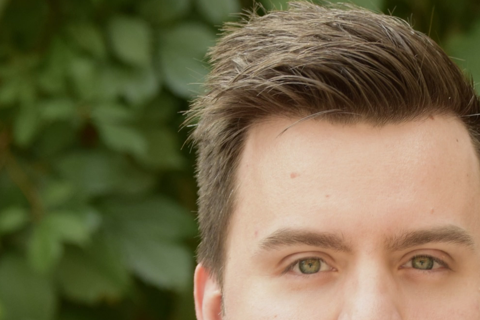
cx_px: 398
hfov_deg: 6.8
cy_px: 323
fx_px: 4014
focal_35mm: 301
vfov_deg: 4.6
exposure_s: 1/250
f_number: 4
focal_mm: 66
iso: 400
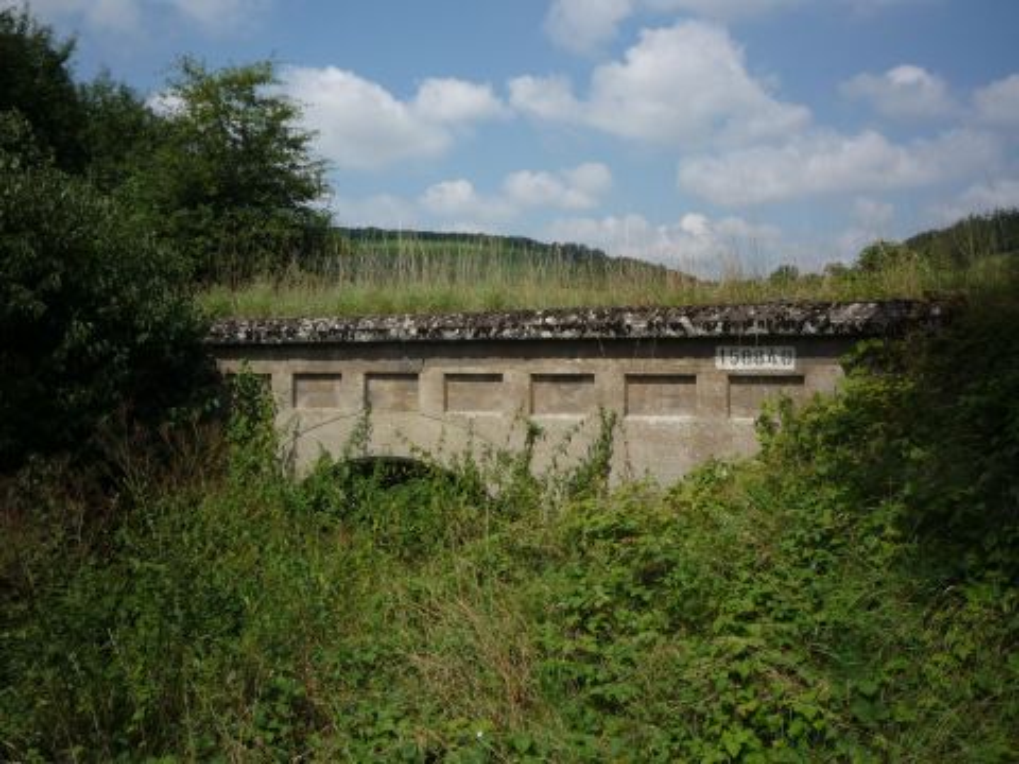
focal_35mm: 32
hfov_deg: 56.8
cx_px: 510
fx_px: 942
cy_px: 382
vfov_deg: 44.2
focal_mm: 5.2
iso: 100
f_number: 5.6
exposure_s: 1/640
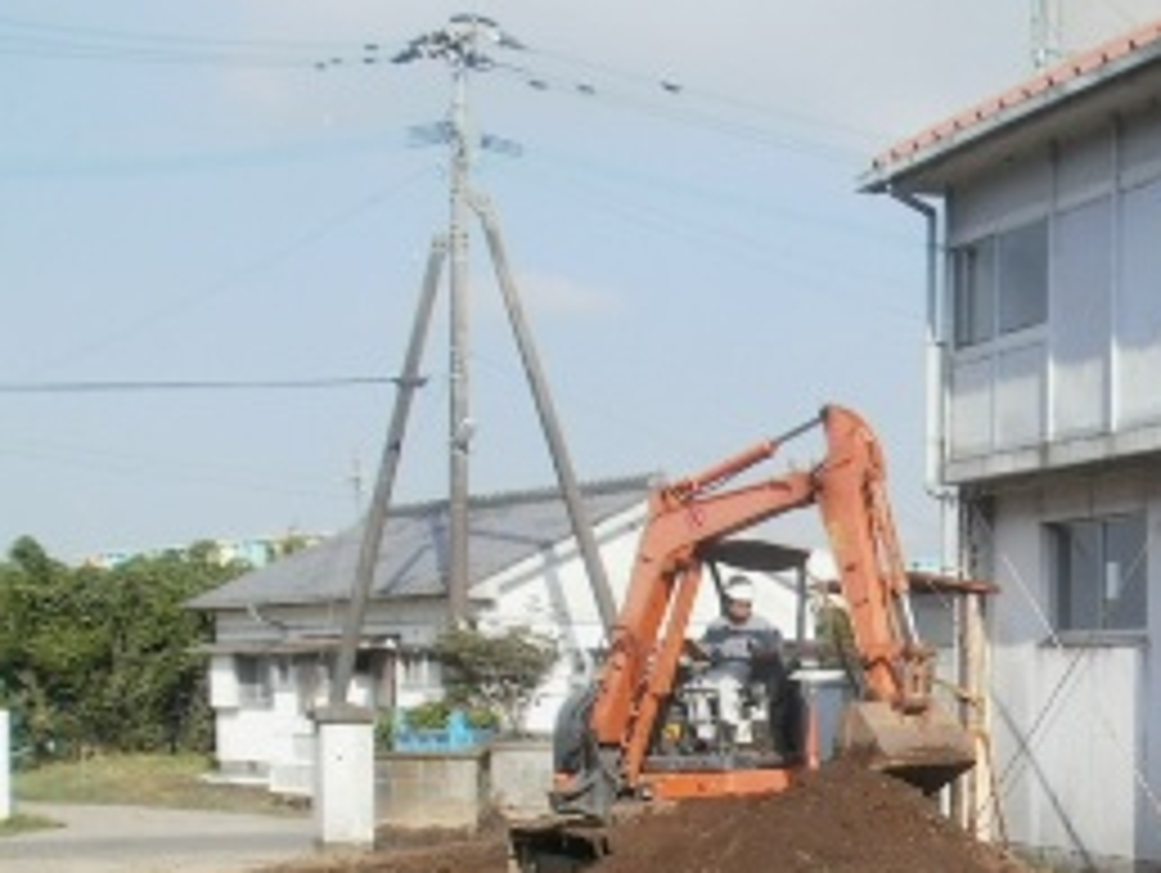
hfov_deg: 26.2
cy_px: 806
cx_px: 1116
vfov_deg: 20.3
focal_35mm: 71
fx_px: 2384
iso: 100
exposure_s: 1/125
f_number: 8.5
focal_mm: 5.45
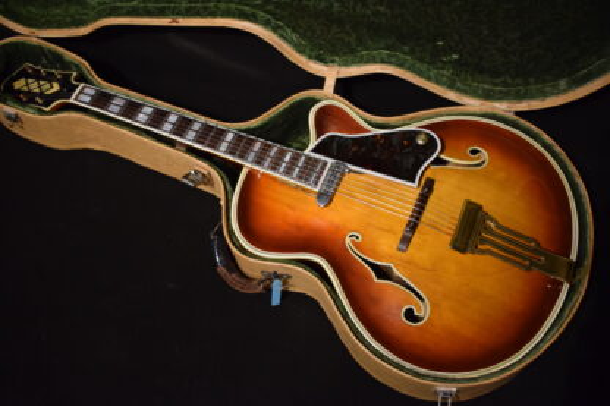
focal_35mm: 36
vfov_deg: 36.8
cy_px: 203
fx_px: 610
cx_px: 305
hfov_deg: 53.2
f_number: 4
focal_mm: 24
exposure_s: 1/30
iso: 2500
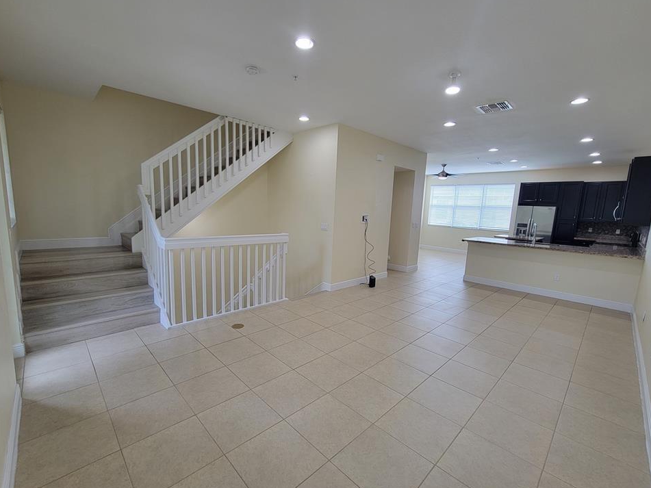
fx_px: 263
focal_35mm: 14
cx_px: 321
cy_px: 244
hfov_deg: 102.1
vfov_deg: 85.7
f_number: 2.2
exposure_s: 1/60
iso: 100
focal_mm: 2.2
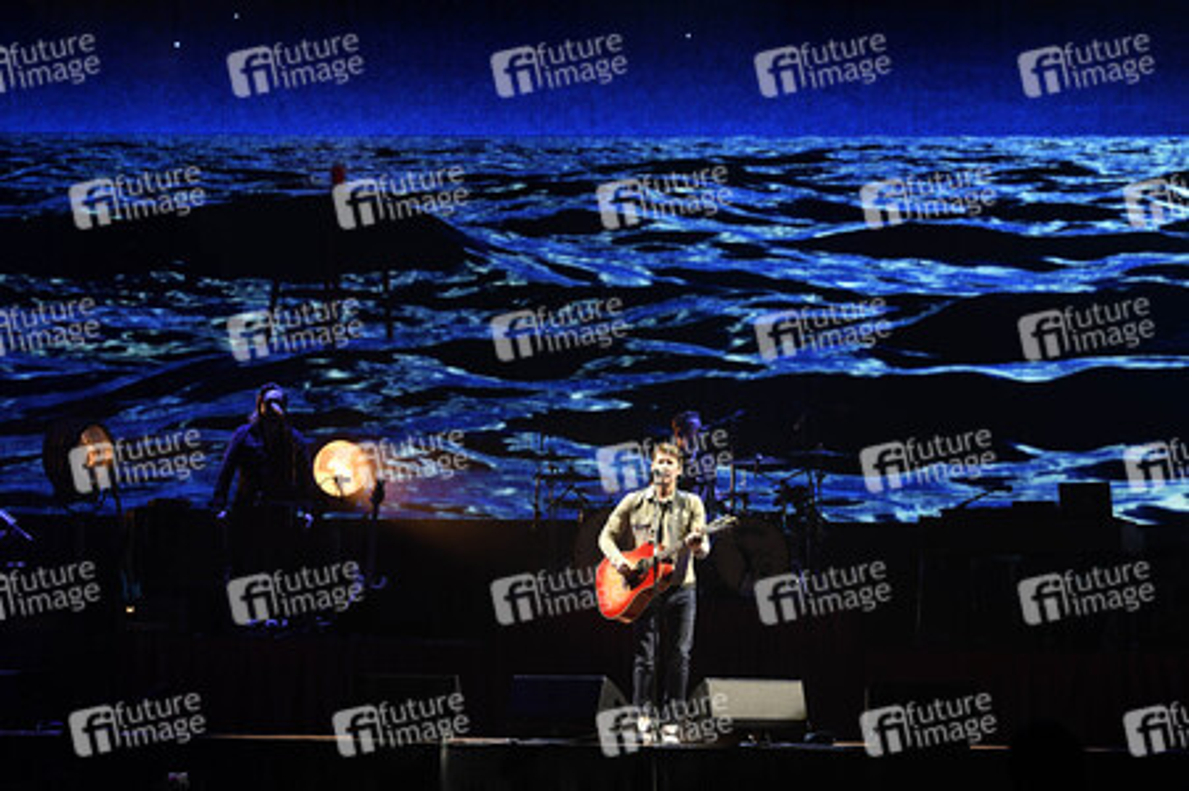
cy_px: 396
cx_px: 594
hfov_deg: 22.6
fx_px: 2970
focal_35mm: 90
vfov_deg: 15.2
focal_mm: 90
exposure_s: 1/320
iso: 1600
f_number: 4
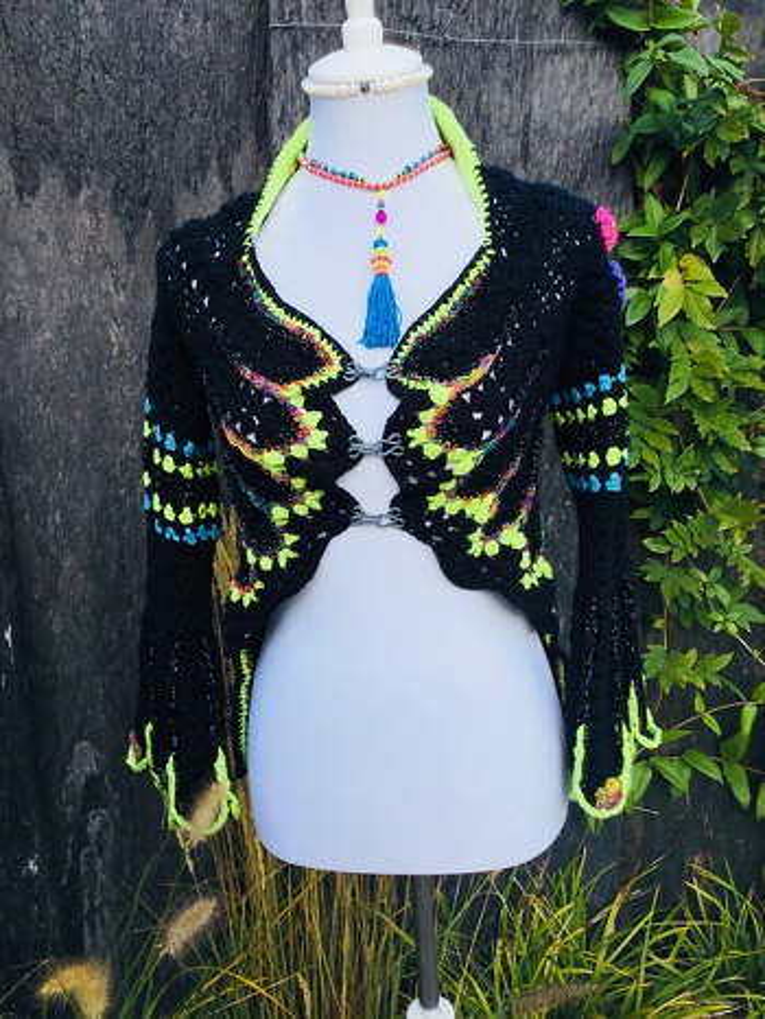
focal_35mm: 31
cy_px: 510
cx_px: 382
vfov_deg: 58.3
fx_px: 913
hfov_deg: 45.5
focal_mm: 3.3
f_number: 2.4
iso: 25
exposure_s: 1/372
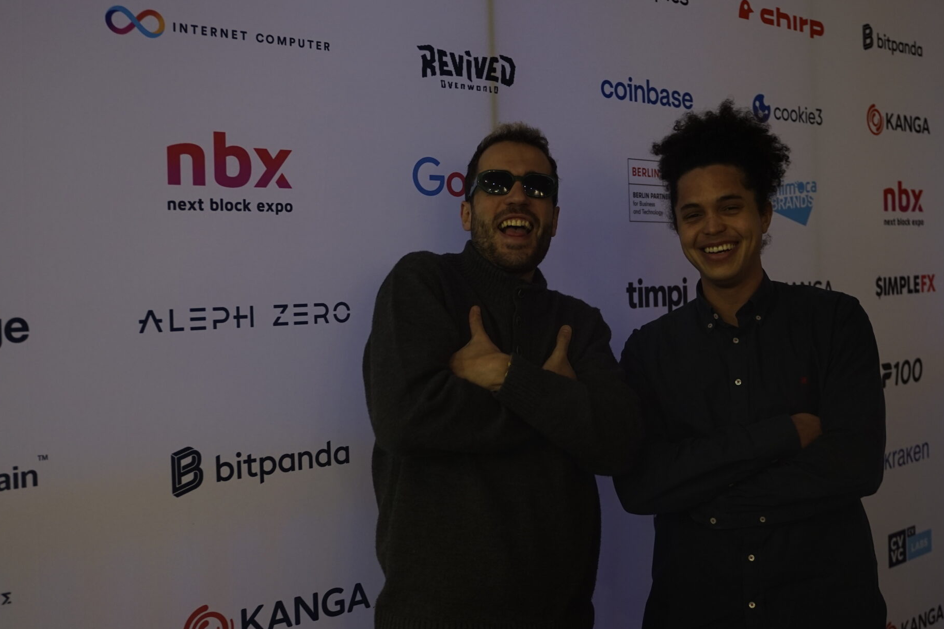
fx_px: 1101
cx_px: 538
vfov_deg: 31.8
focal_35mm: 42
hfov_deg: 46.3
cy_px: 267
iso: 640
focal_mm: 30
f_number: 2.8
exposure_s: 1/20
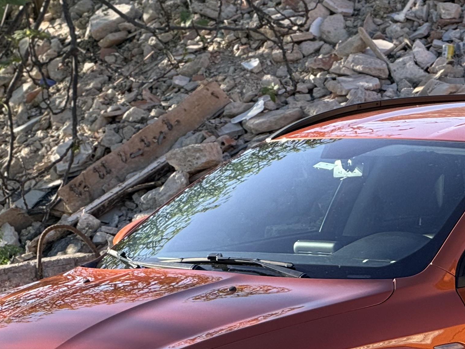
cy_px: 229
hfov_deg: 6.3
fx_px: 4245
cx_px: 416
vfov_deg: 4.7
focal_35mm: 316
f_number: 2.8
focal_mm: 15.66
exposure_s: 1/369
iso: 64
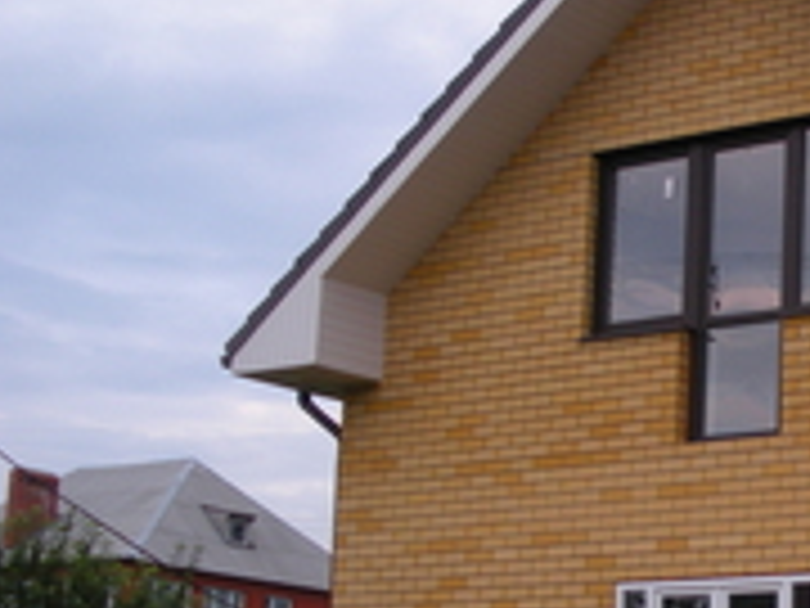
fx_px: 2106
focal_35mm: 90
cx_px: 981
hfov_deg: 20.3
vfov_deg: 16.3
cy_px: 491
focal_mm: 6.3
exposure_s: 1/71.3
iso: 64
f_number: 3.5
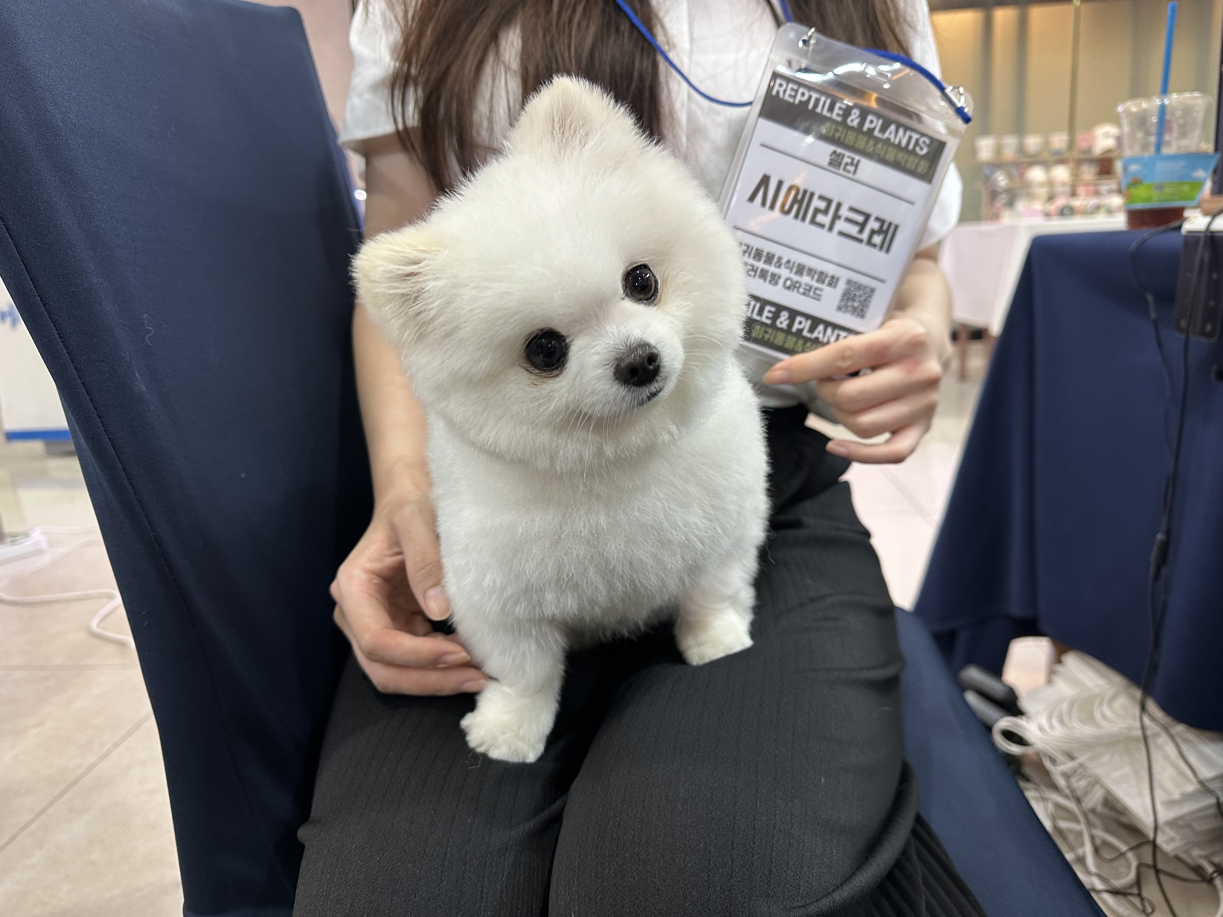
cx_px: 612
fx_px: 848
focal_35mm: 24
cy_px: 458
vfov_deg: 56.8
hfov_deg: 71.6
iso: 160
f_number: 1.78
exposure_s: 1/60
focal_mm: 6.86
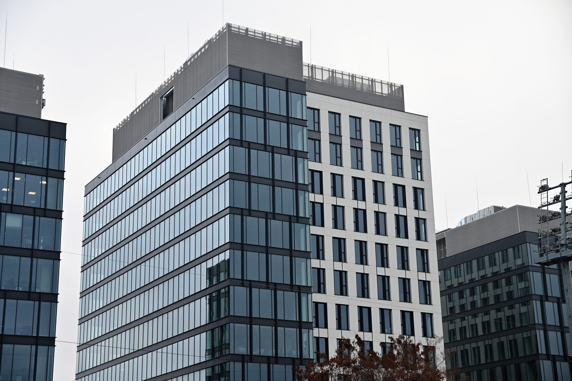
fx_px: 953
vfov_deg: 22.6
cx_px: 286
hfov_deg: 33.4
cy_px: 190
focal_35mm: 60
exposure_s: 1/160
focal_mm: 40
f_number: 3.5
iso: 100
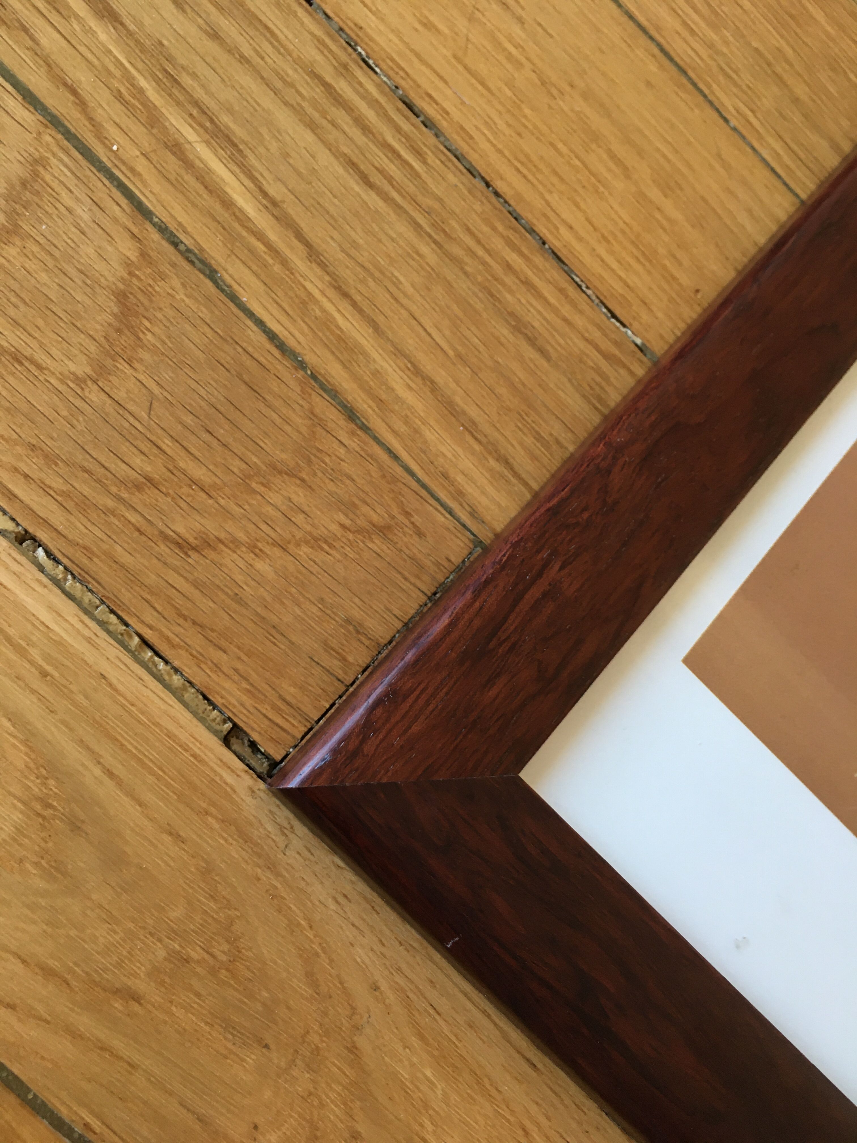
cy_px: 572
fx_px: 957
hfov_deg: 48.2
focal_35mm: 29
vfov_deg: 61.7
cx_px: 428
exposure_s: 1/33
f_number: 2.2
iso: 80
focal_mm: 4.15
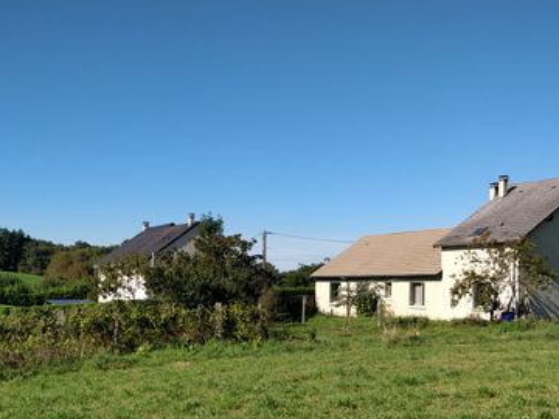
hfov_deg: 46.6
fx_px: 646
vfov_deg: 35.2
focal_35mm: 40
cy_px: 313
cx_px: 238
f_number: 1.7
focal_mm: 4.1
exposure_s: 1/1692
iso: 100
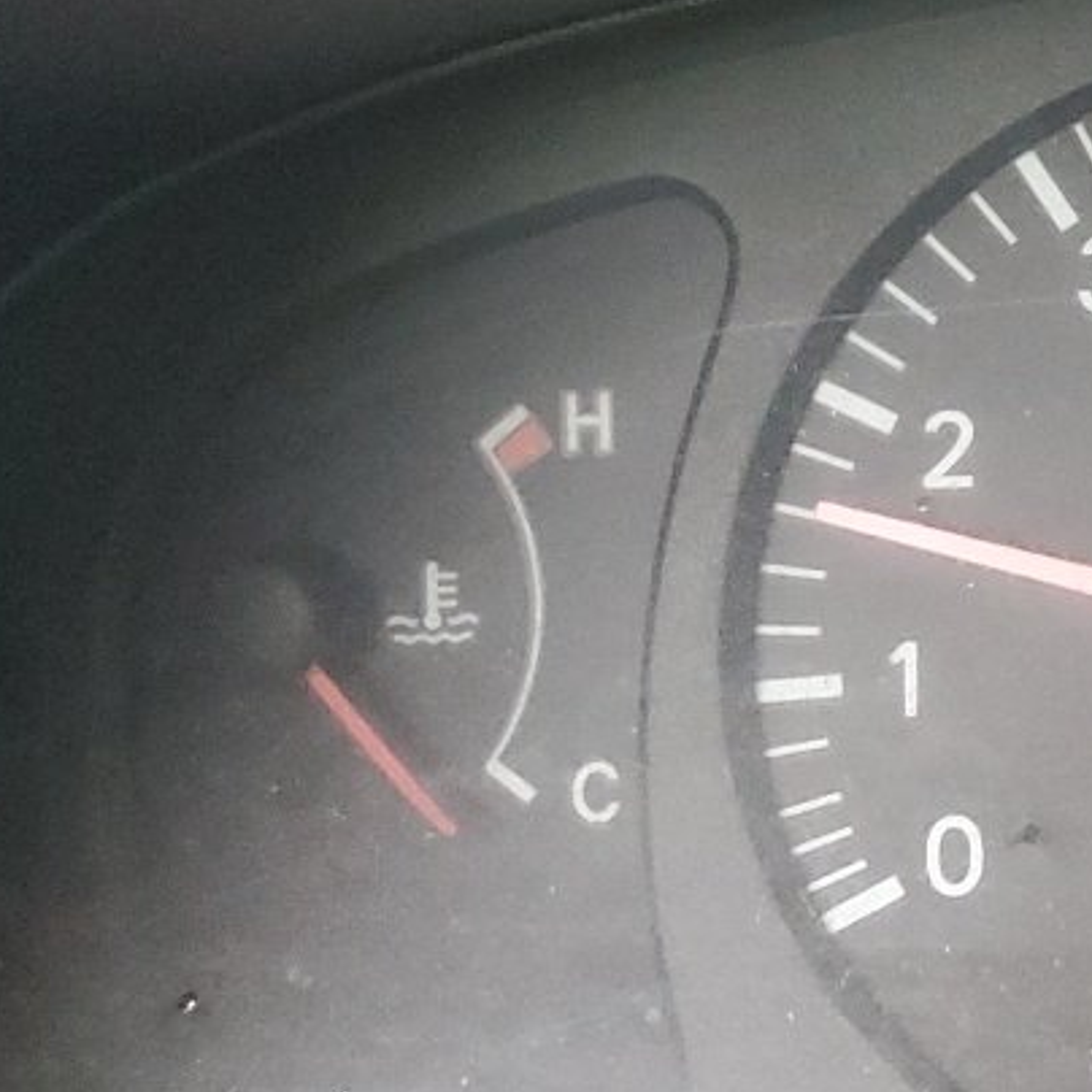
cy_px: 216
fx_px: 3248
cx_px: 2038
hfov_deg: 15.9
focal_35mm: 91
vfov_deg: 18.9
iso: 322
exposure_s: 1/60.2
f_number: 1.5
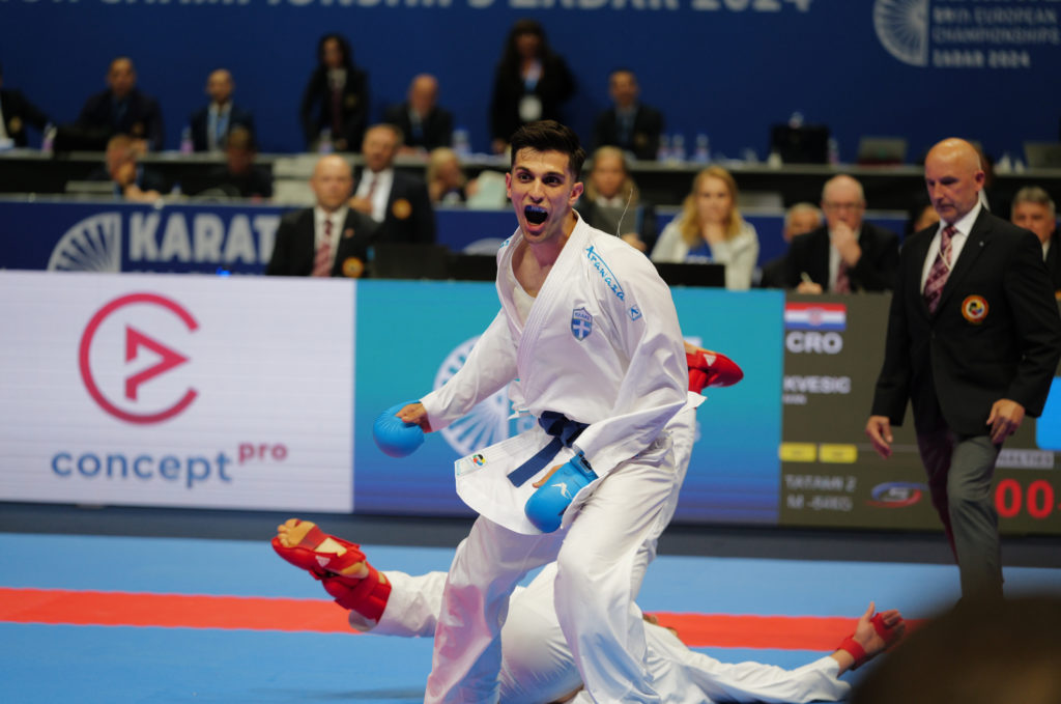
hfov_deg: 14.7
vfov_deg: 9.8
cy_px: 352
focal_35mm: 140
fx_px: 4119
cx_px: 530
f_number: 2.8
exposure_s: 1/1000
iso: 1600
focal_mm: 140
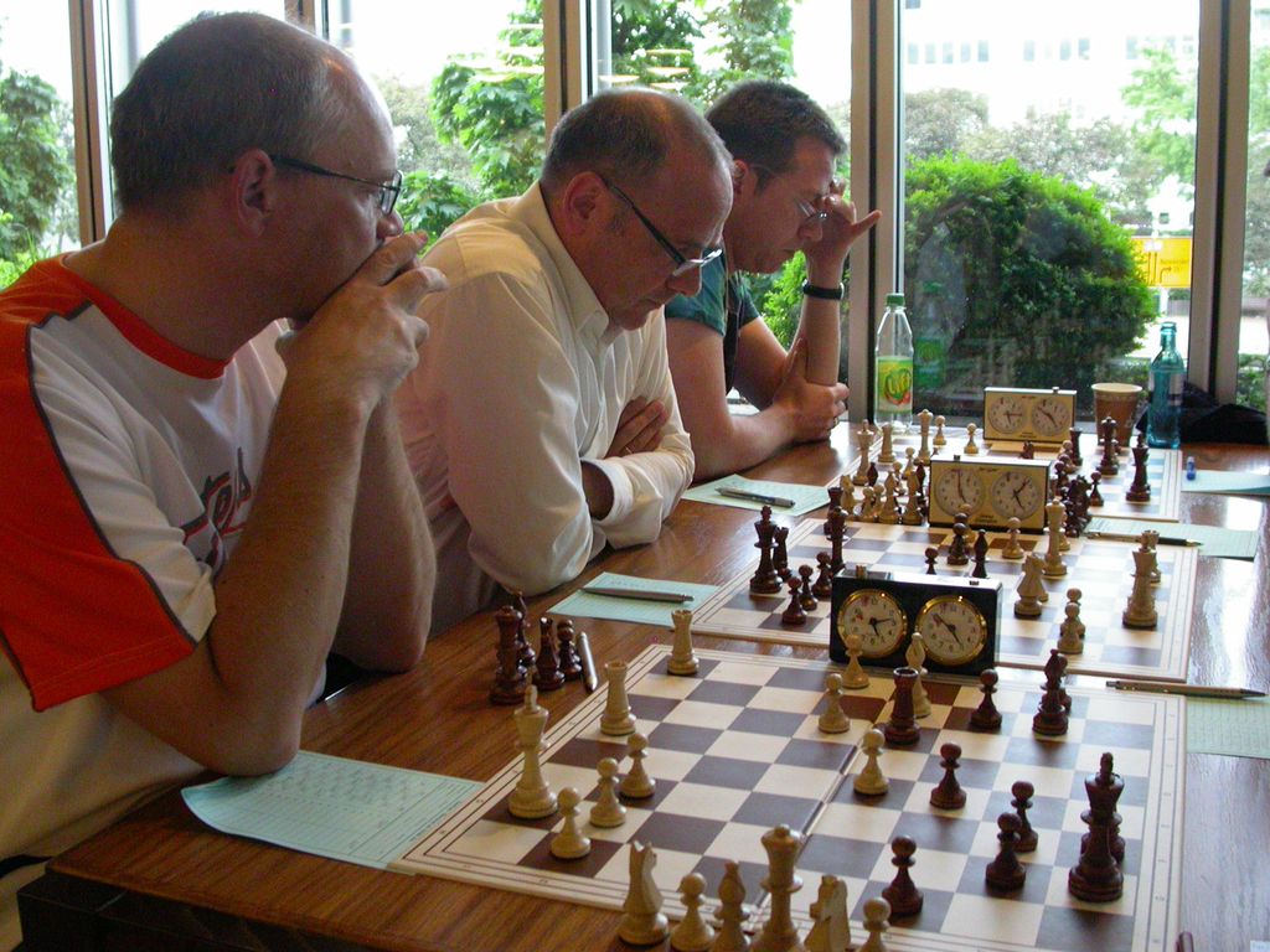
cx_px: 635
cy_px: 476
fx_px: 1394
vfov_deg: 37.7
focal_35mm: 38
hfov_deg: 49.0
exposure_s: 1/43.8
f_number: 2.6
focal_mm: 7.85
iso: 400
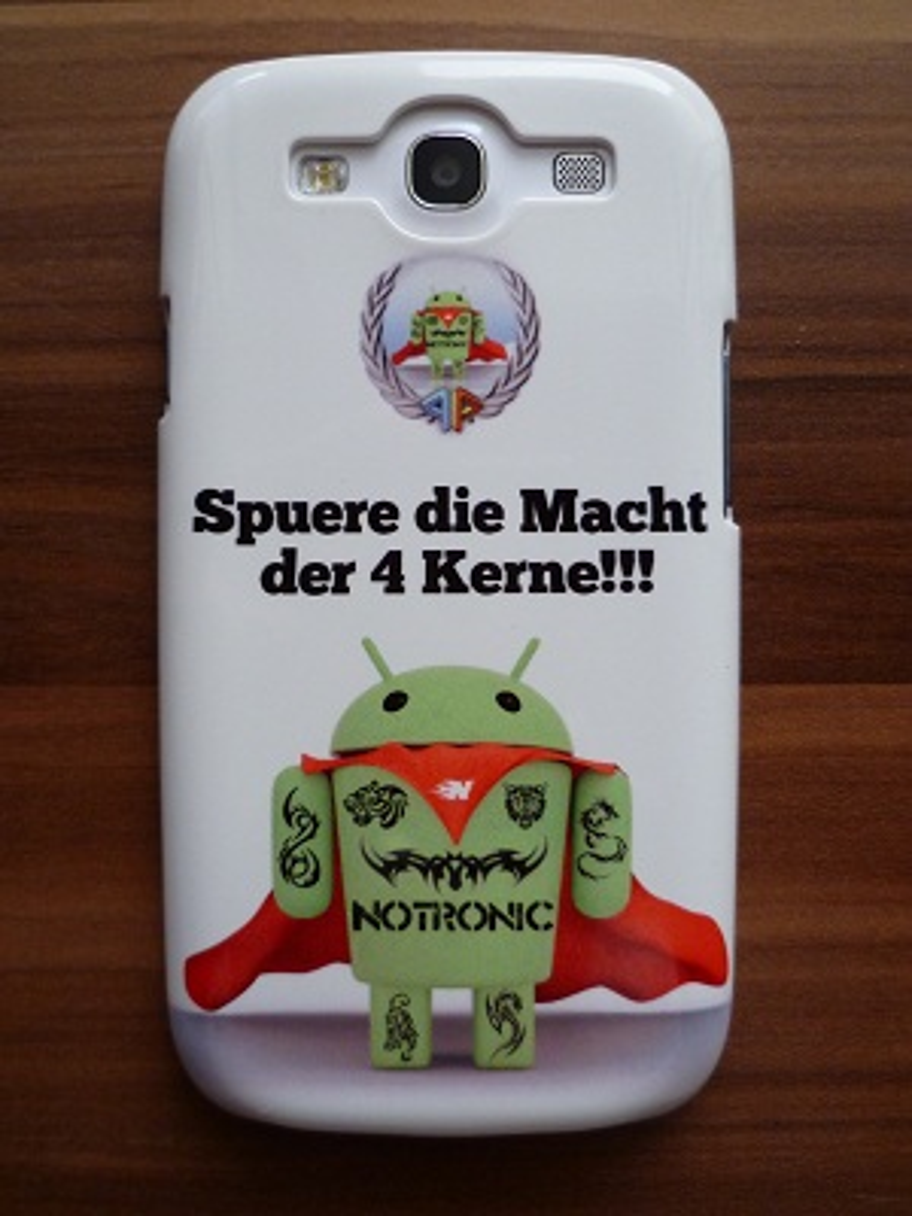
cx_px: 456
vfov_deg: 60.0
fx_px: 1054
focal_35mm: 30
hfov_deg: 46.8
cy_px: 608
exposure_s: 1/30
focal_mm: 5.4
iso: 250
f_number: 2.9
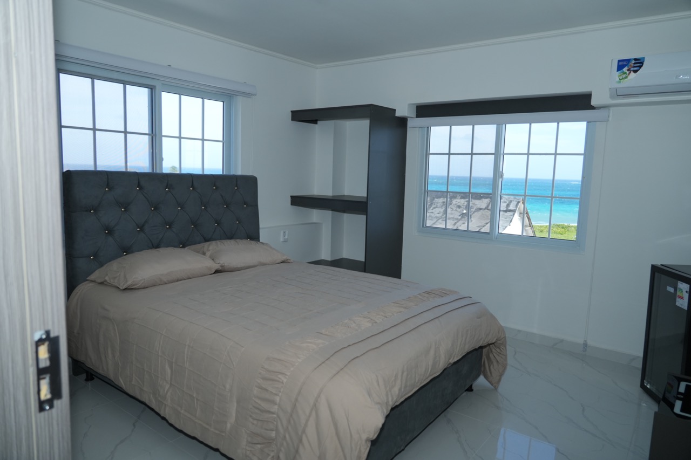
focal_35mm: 24
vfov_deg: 53.1
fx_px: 461
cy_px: 230
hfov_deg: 73.8
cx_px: 346
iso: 1000
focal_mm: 24
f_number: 4
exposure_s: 1/3200
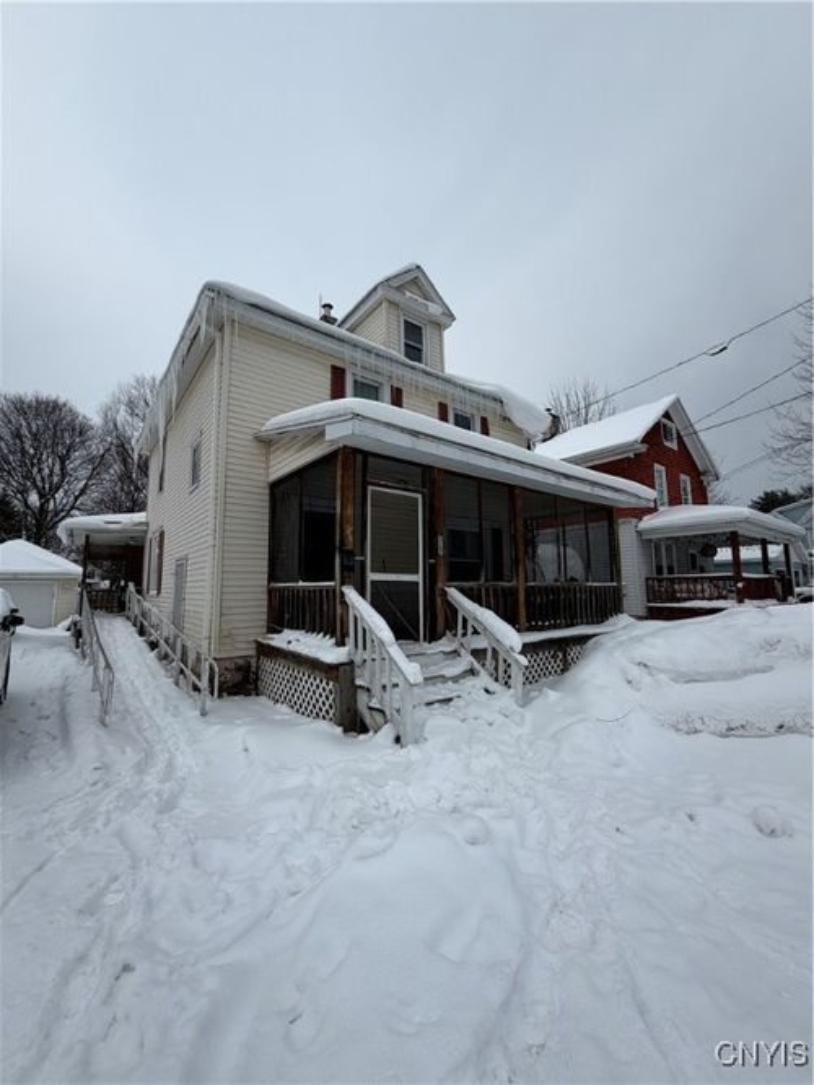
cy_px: 542
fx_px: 439
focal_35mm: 14
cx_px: 407
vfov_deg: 102.1
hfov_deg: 85.7
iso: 20
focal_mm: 2.22
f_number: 2.2
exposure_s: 1/799
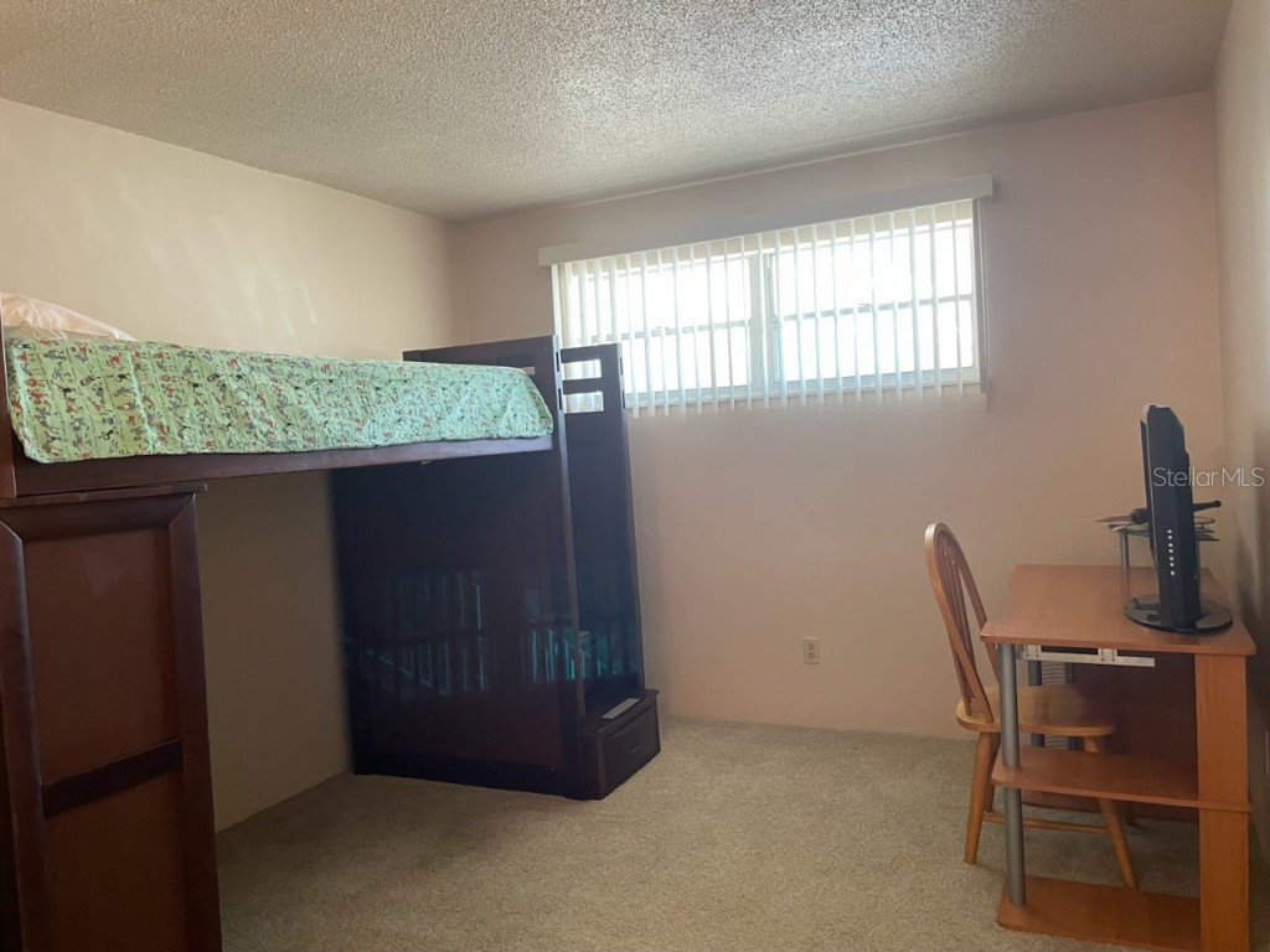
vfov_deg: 53.1
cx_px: 635
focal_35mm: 26
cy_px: 476
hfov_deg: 67.3
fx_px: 954
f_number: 1.6
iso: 200
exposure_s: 1/60
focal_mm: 4.2
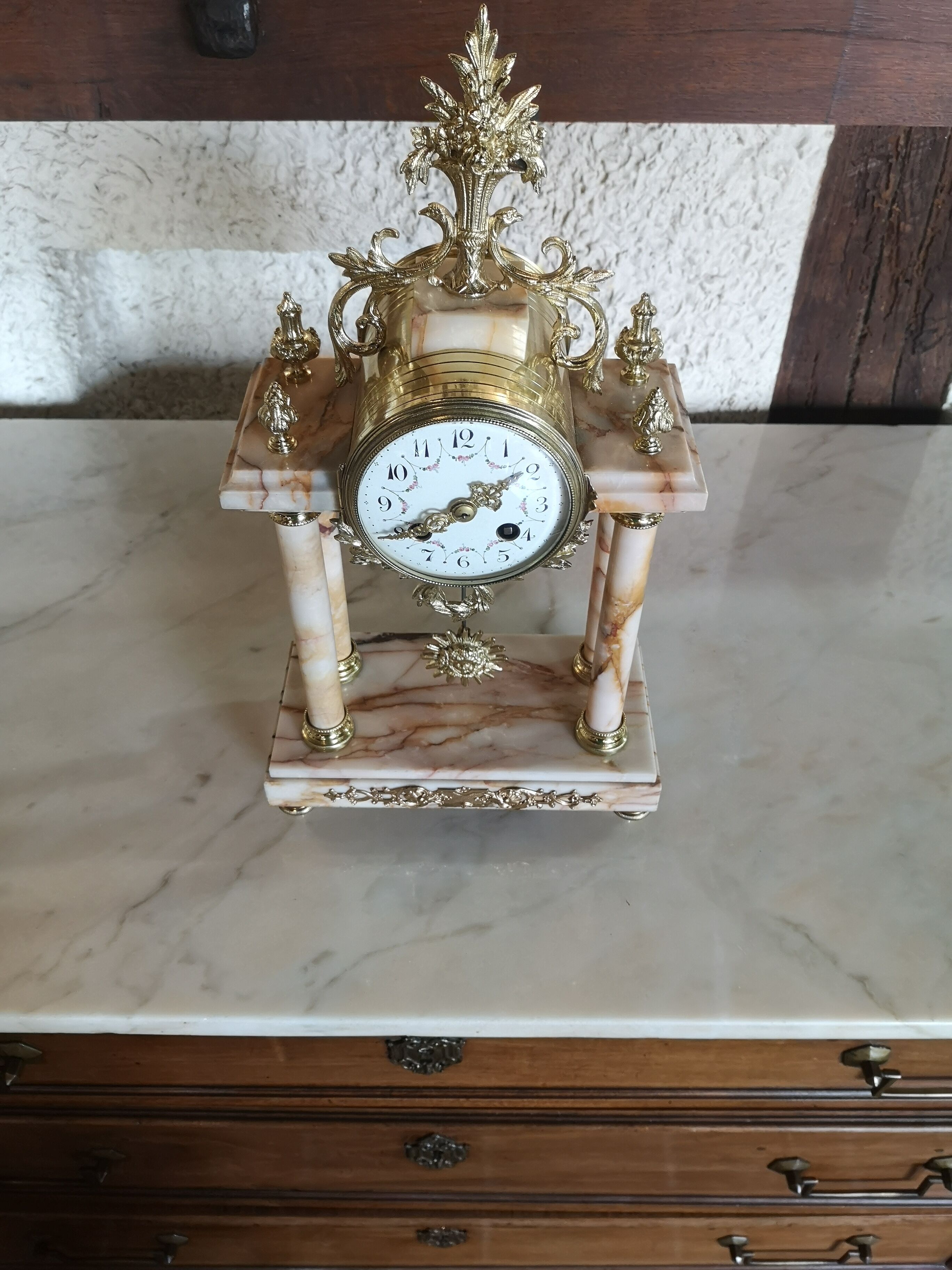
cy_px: 635
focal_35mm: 27
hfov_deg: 51.4
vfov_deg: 65.3
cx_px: 476
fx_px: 990
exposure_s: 1/33.3
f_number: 1.8
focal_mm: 5.58
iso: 200
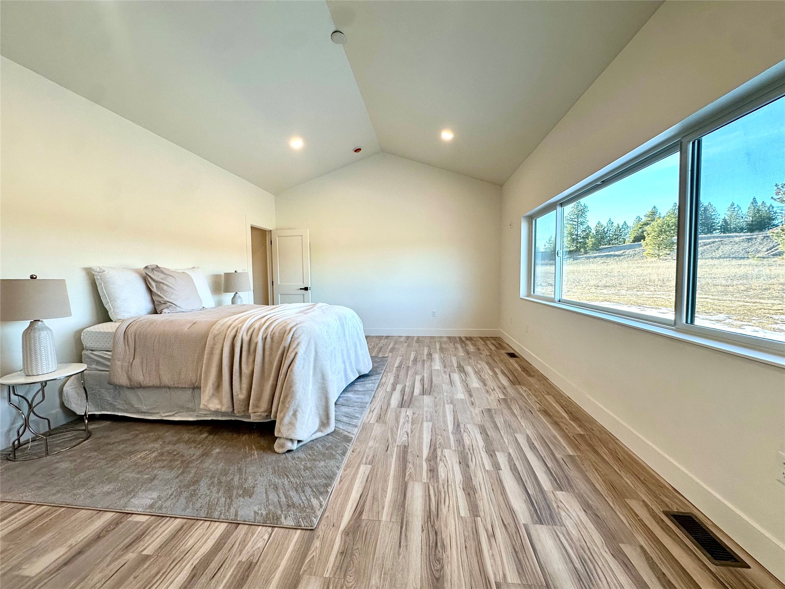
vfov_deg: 85.7
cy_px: 294
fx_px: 317
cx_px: 392
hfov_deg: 102.1
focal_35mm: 14
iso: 64
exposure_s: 1/120
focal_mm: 2.22
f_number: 2.2
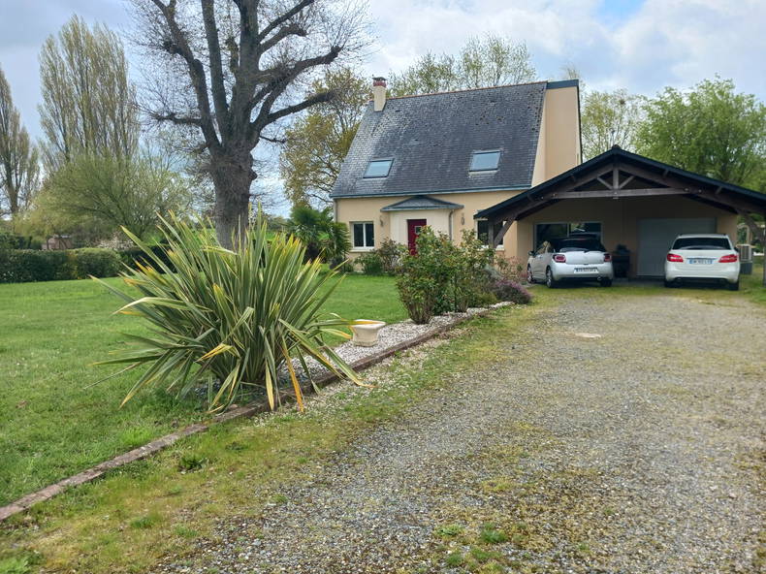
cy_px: 287
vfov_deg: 51.3
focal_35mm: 27
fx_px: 597
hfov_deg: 65.3
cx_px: 383
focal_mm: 4
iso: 20
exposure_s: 1/240
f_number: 1.8
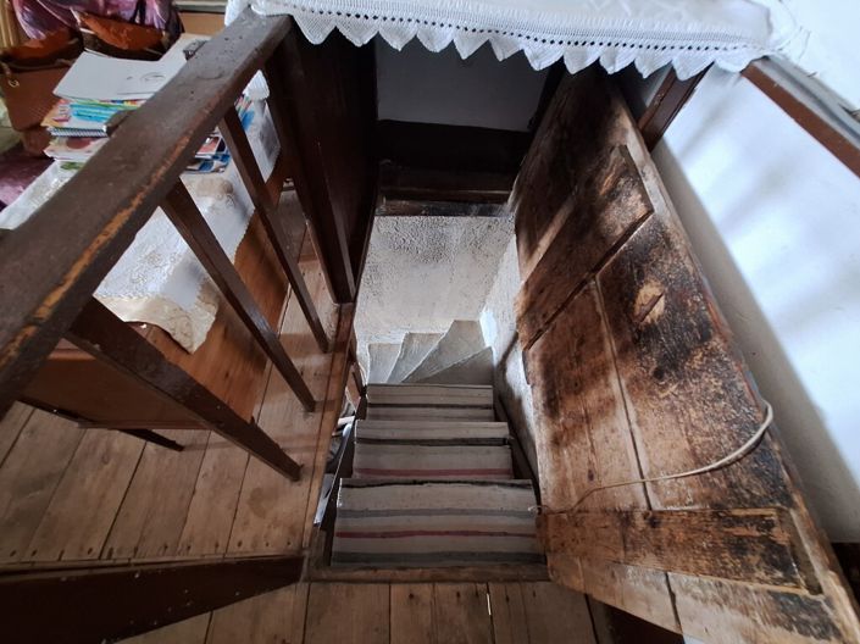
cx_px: 430
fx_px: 323
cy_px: 322
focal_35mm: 13
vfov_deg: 89.9
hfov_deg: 106.2
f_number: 2.2
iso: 400
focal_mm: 1.74
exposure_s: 1/8
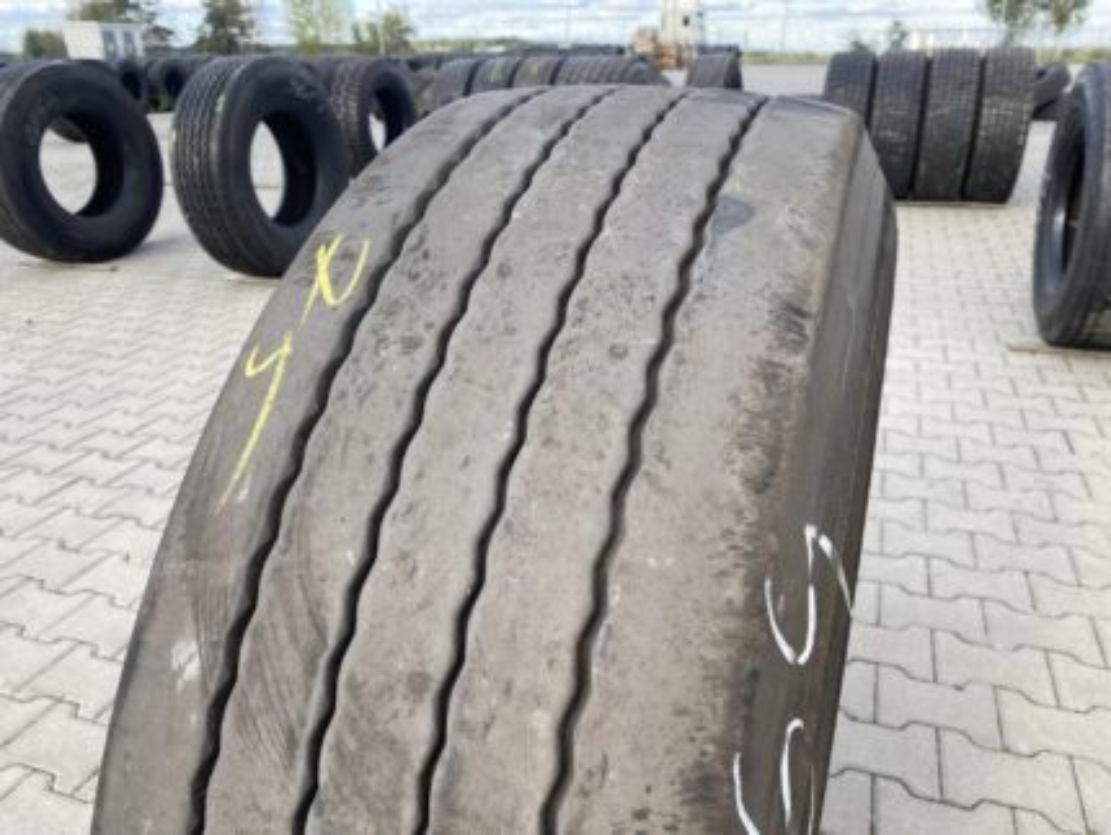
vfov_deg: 53.1
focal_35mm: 26
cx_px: 556
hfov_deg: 67.3
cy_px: 418
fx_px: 835
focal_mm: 4.25
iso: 32
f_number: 1.8
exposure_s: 1/562
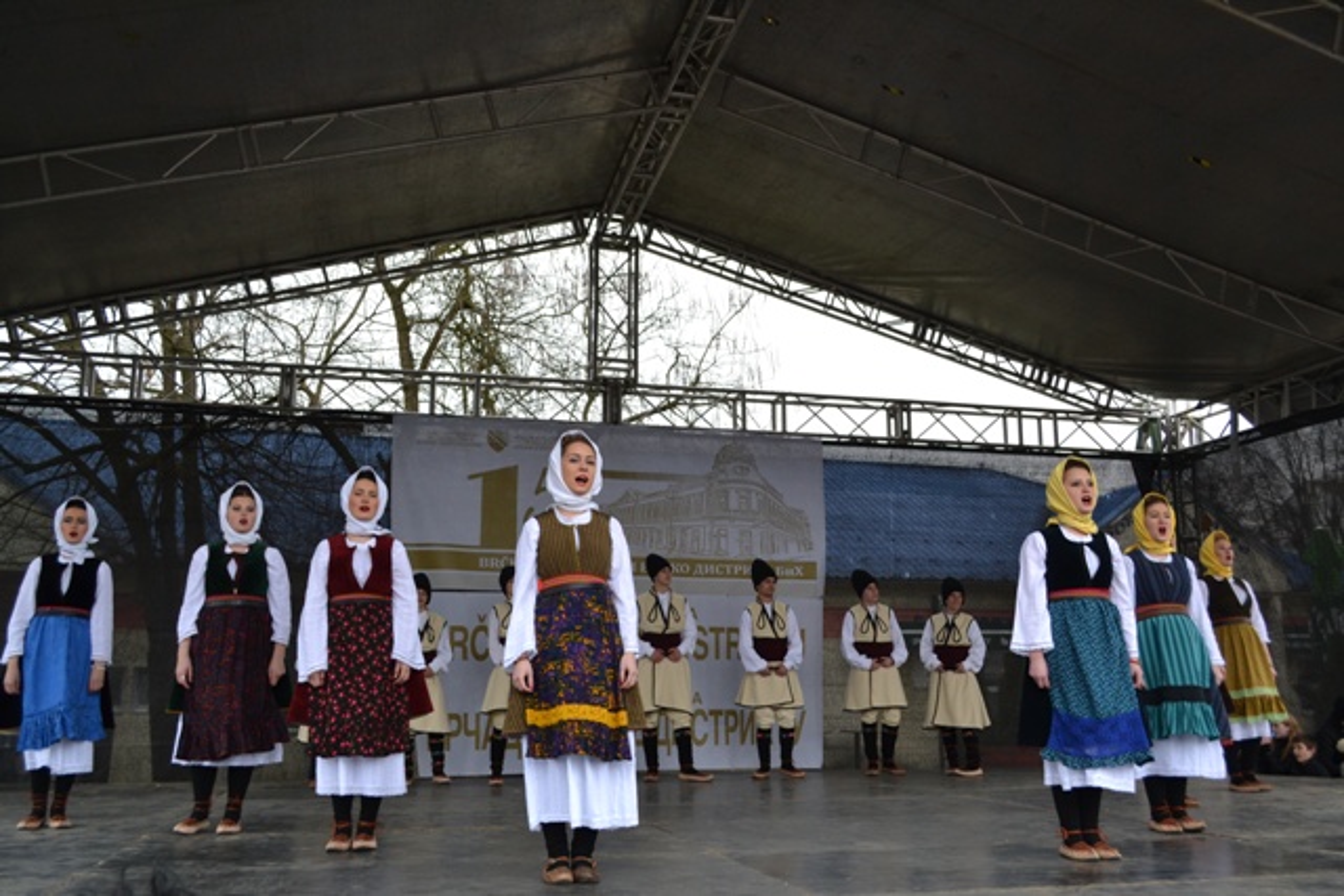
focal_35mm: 33
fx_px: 1232
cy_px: 448
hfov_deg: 57.2
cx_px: 672
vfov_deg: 40.0
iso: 400
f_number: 5.6
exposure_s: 1/125
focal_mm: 22
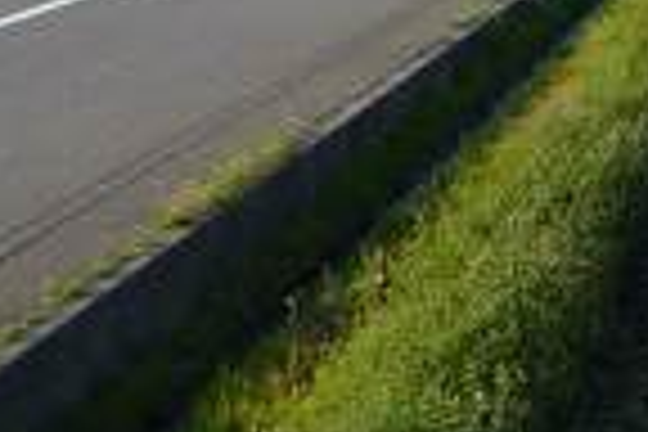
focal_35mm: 125
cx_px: 1152
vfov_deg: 10.9
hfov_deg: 14.5
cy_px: 344
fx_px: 2250
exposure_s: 1/320
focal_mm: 4.5
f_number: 3.9
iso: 100
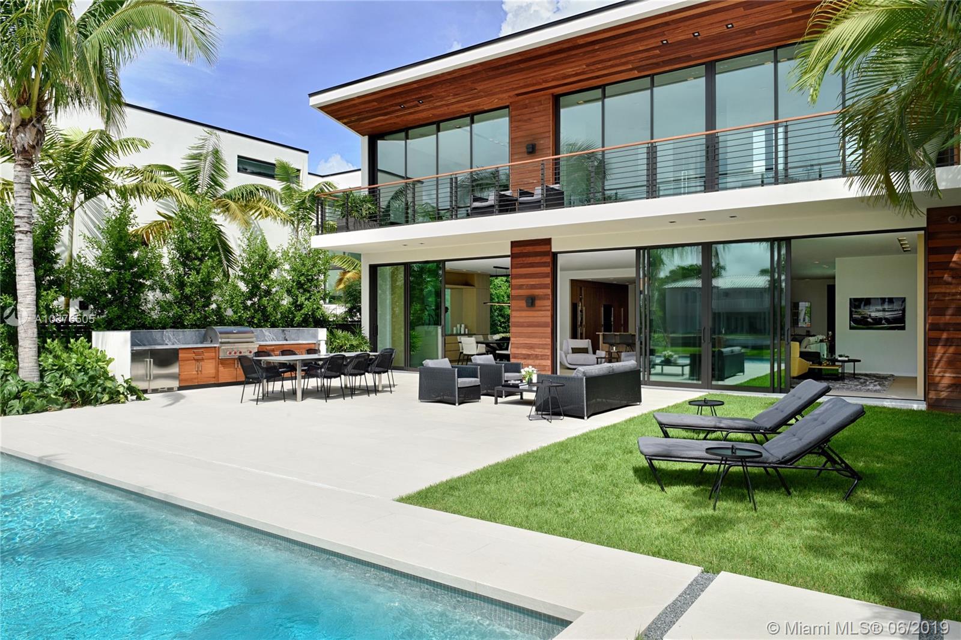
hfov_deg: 73.8
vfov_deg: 53.1
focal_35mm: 24
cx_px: 480
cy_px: 320
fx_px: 640
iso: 125
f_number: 16
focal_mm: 24
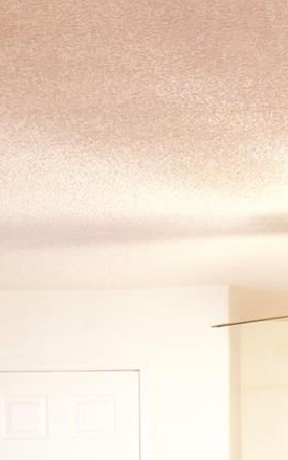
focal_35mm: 89
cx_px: 373
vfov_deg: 21.7
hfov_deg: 14.1
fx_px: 1118
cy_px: 538
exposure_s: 1/100
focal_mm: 16
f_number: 2.8
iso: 5000
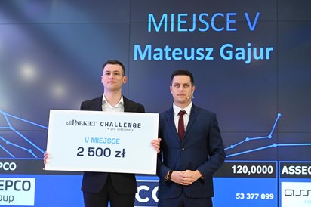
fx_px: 691
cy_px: 104
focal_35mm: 80
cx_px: 156
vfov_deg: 17.0
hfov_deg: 25.4
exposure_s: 1/125
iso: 3200
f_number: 5
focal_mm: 80
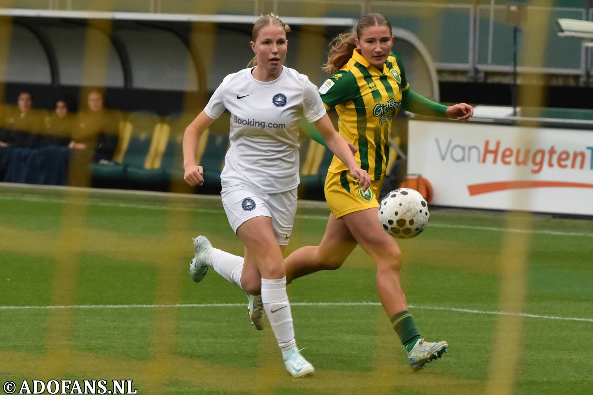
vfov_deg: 6.8
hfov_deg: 10.2
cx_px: 296
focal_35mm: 202
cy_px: 198
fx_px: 3335
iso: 640
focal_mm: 135
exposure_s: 1/640
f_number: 3.5
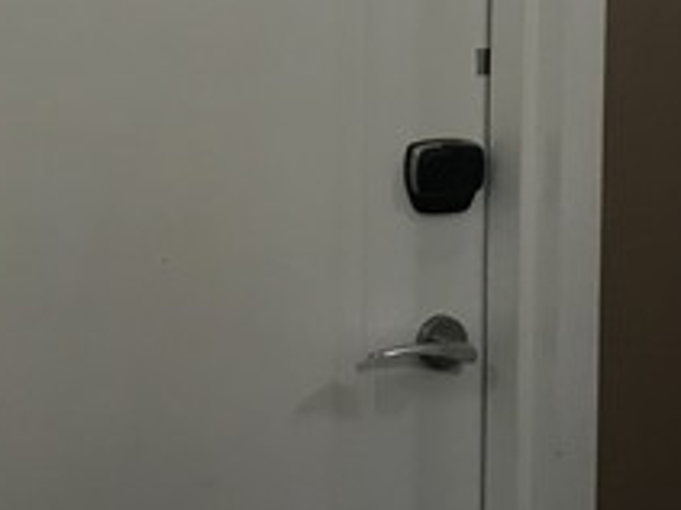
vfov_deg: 17.1
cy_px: 48
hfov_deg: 23.0
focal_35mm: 85
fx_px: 1671
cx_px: 265
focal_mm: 3.99
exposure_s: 1/15
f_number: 1.8
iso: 80
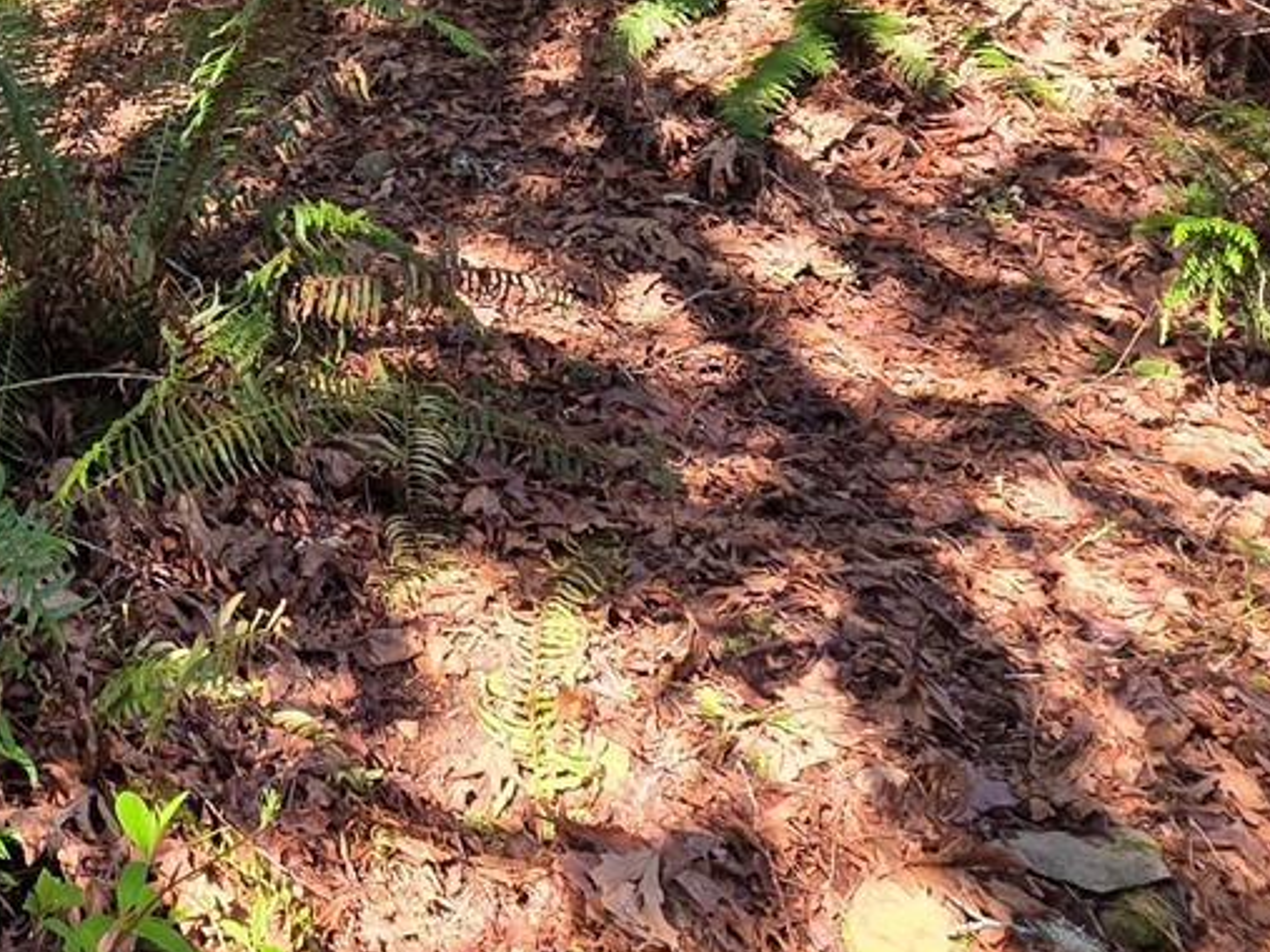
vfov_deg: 28.7
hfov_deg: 36.8
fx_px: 1504
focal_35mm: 41
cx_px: -198
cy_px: -283
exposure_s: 1/120
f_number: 1.9
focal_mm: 2.2
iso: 50
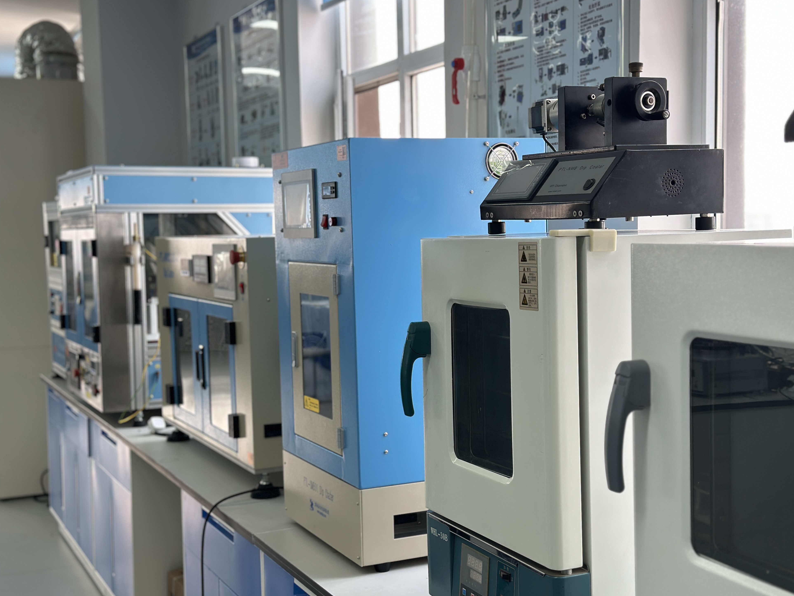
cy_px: 308
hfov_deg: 38.2
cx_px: 411
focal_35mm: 50
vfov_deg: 29.1
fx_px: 1147
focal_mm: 6.86
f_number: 1.78
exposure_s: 1/193
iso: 80
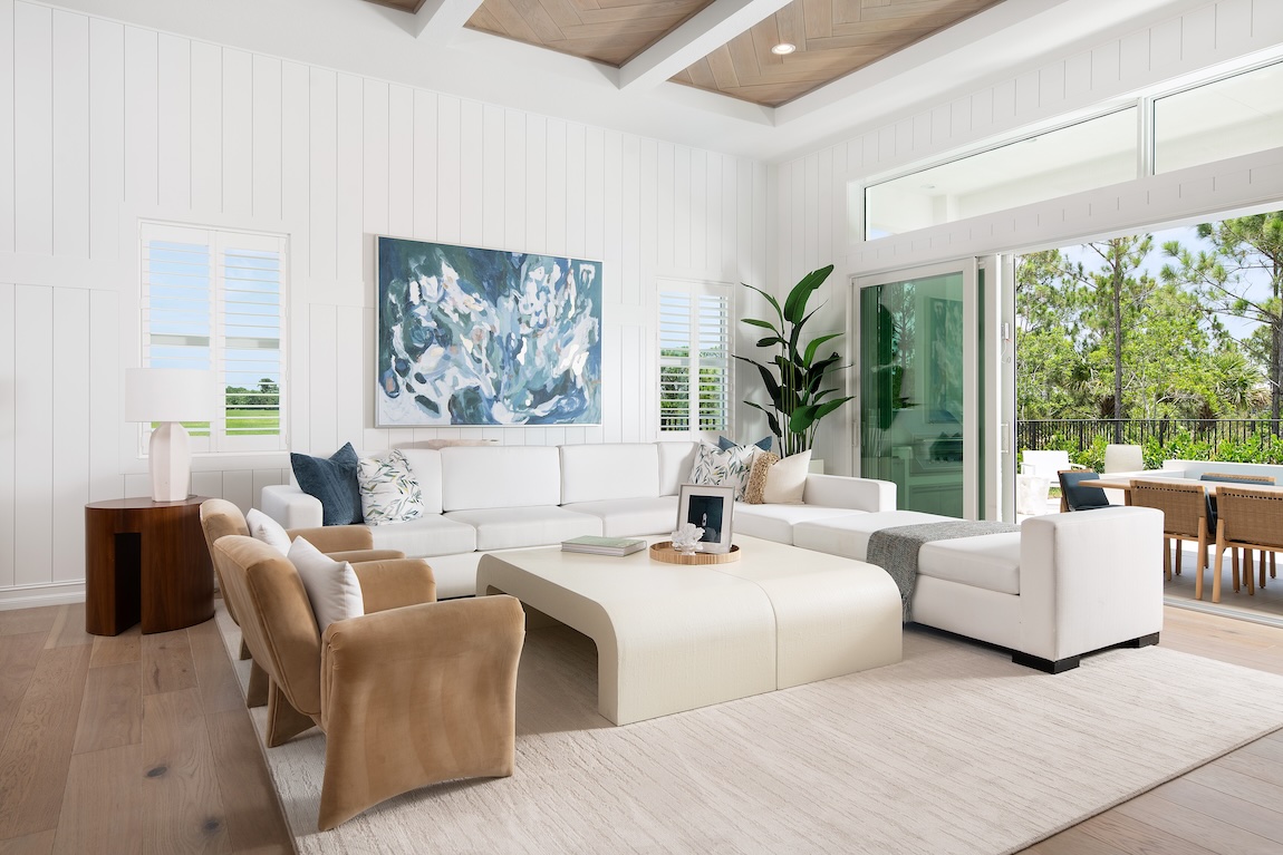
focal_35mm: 23
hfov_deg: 76.1
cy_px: 428
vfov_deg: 55.1
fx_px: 820
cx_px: 642
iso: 64
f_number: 8
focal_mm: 23
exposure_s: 1/8
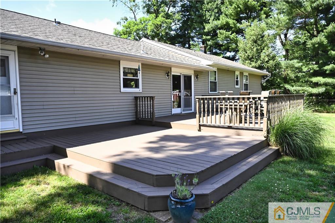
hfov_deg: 73.8
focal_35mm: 24
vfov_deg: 53.1
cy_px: 112
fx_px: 223
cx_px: 168
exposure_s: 1/4000
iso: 3200
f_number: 5
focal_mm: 24
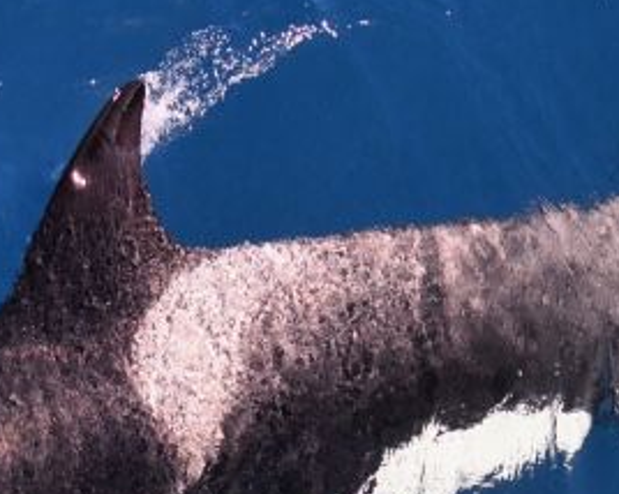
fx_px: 3844
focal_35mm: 210
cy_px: 514
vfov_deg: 7.3
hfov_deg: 9.2
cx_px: 224
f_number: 4.5
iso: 2800
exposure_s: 1/8000
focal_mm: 75
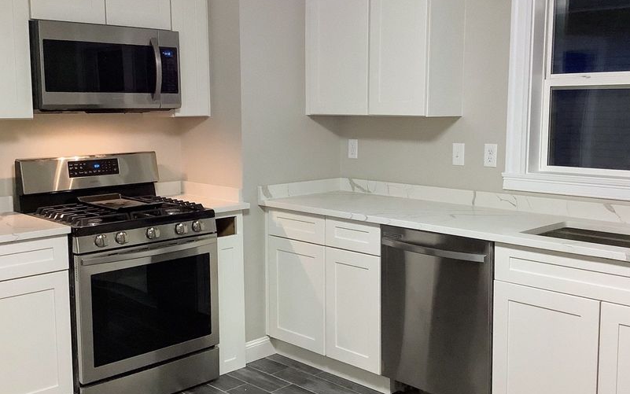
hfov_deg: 47.2
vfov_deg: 30.5
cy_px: 183
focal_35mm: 42
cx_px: 314
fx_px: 721
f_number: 2.4
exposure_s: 1/60
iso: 400
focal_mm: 3.3
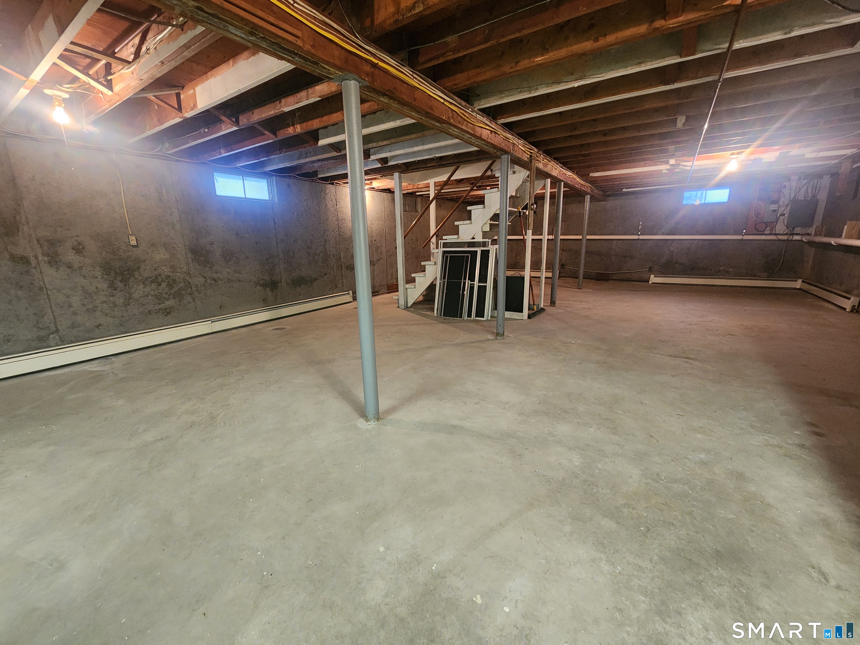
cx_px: 430
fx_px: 323
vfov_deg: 89.9
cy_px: 322
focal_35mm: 13
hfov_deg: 106.2
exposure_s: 1/30
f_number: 2.2
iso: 500
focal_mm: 2.2
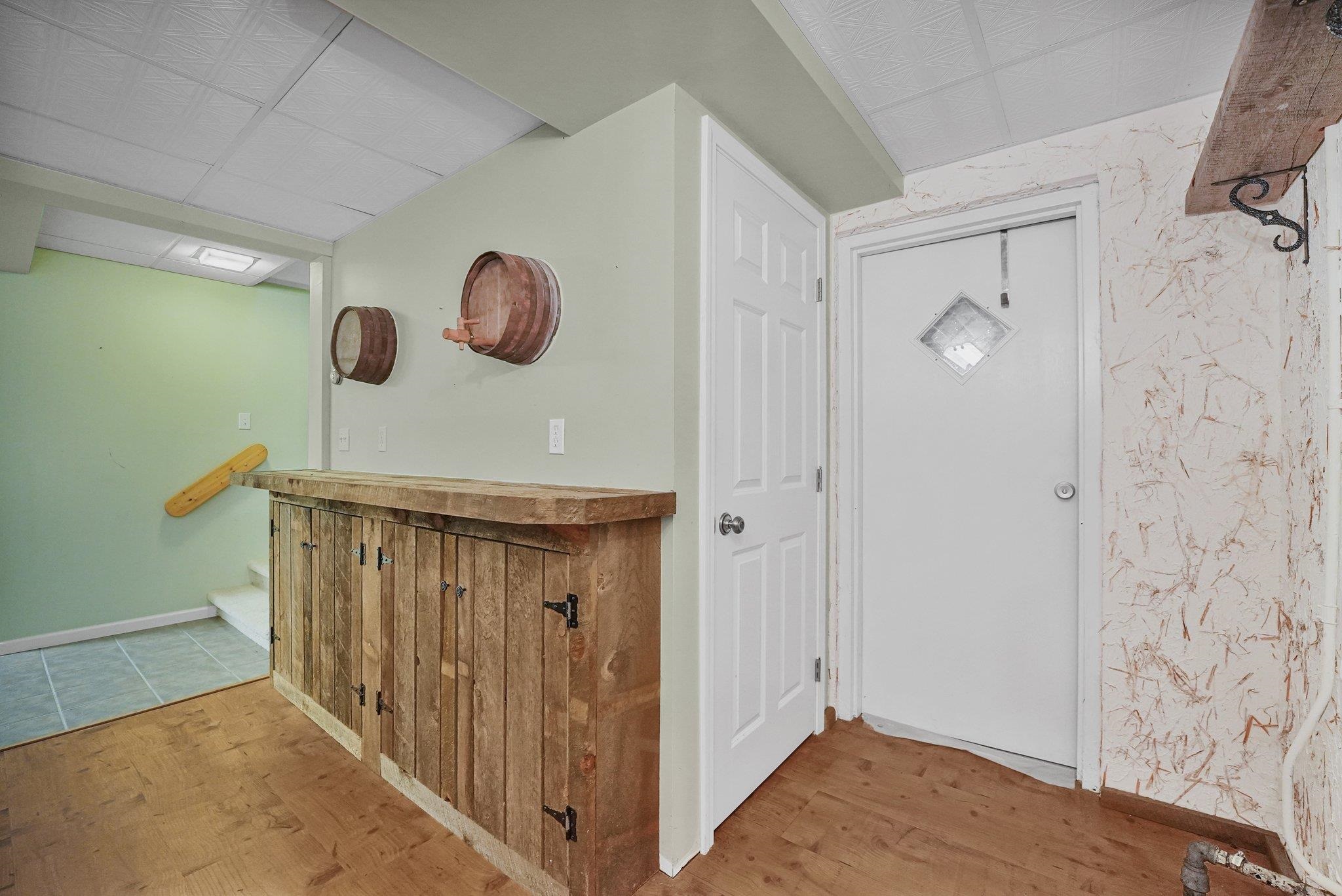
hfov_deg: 104.2
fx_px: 522
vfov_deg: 81.3
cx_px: 671
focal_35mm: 14
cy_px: 448
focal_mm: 14
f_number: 4.5
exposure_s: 1/125
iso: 3200
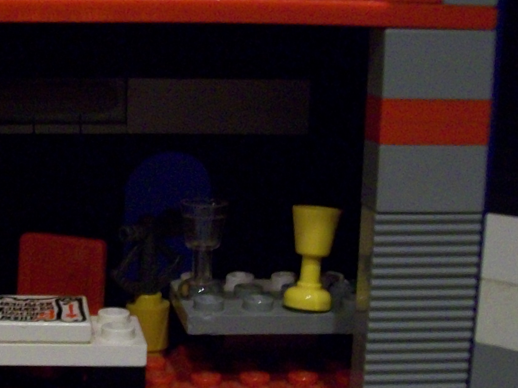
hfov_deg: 24.5
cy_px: 266
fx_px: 1137
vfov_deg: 19.3
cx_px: -4
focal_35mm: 76
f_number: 2.7
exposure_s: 1/8
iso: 200
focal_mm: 6
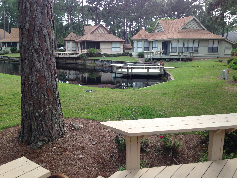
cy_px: 89
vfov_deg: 42.9
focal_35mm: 33
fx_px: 226
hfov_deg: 55.4
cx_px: 118
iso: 50
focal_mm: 4.12
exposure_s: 1/288
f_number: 2.4
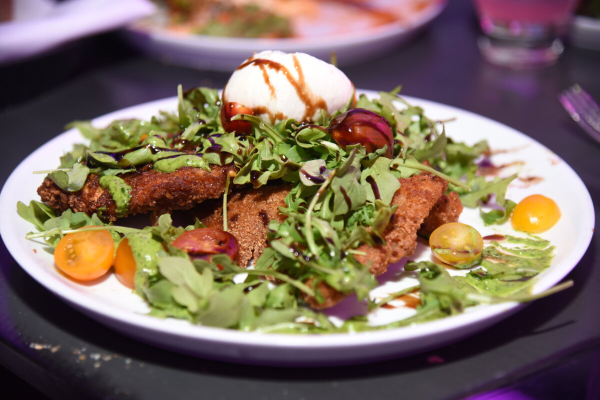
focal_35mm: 78
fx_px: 1300
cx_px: 300
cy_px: 200
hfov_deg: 26.0
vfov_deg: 17.5
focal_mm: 78
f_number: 4
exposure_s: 1/25
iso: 800
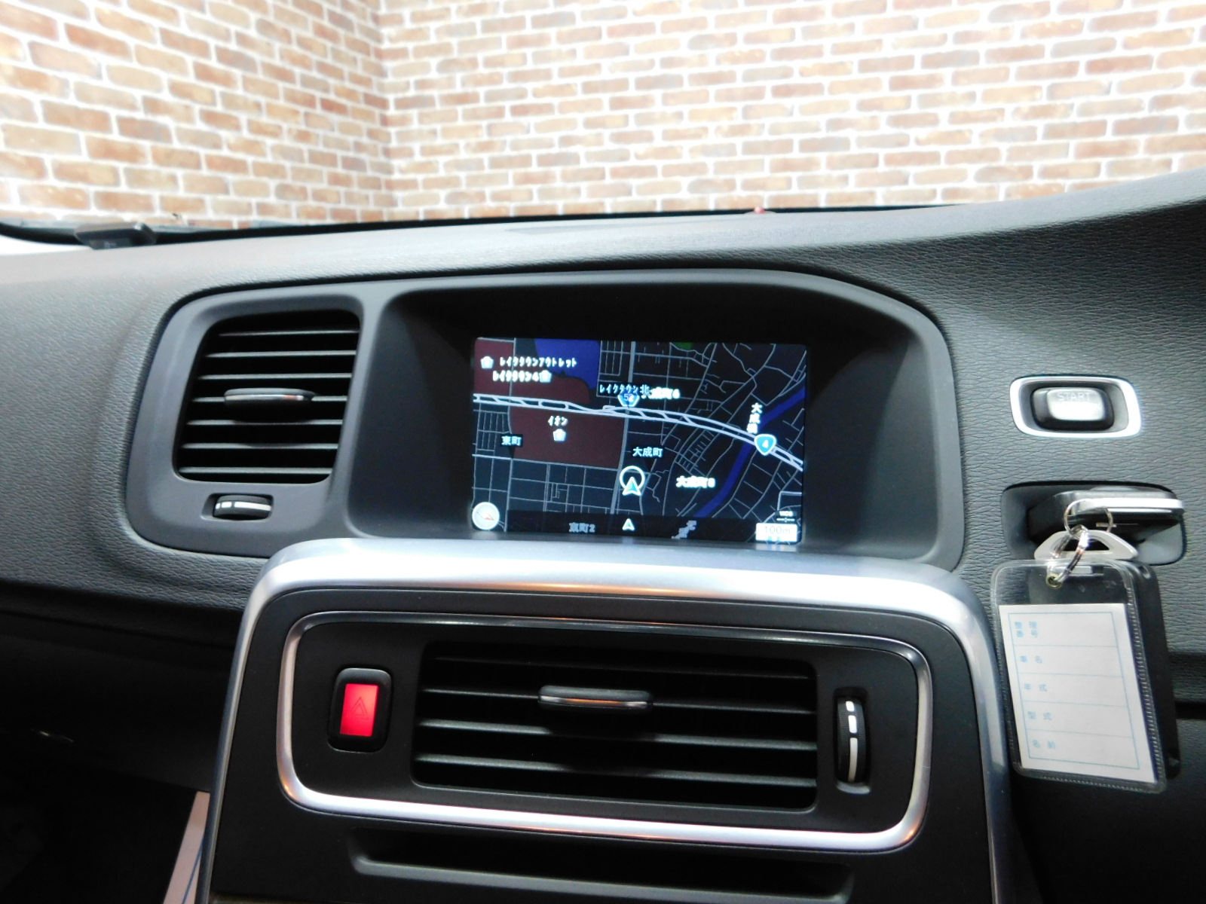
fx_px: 801
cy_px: 452
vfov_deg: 58.9
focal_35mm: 23
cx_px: 603
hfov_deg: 73.9
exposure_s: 1/15
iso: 400
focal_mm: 4
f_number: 3
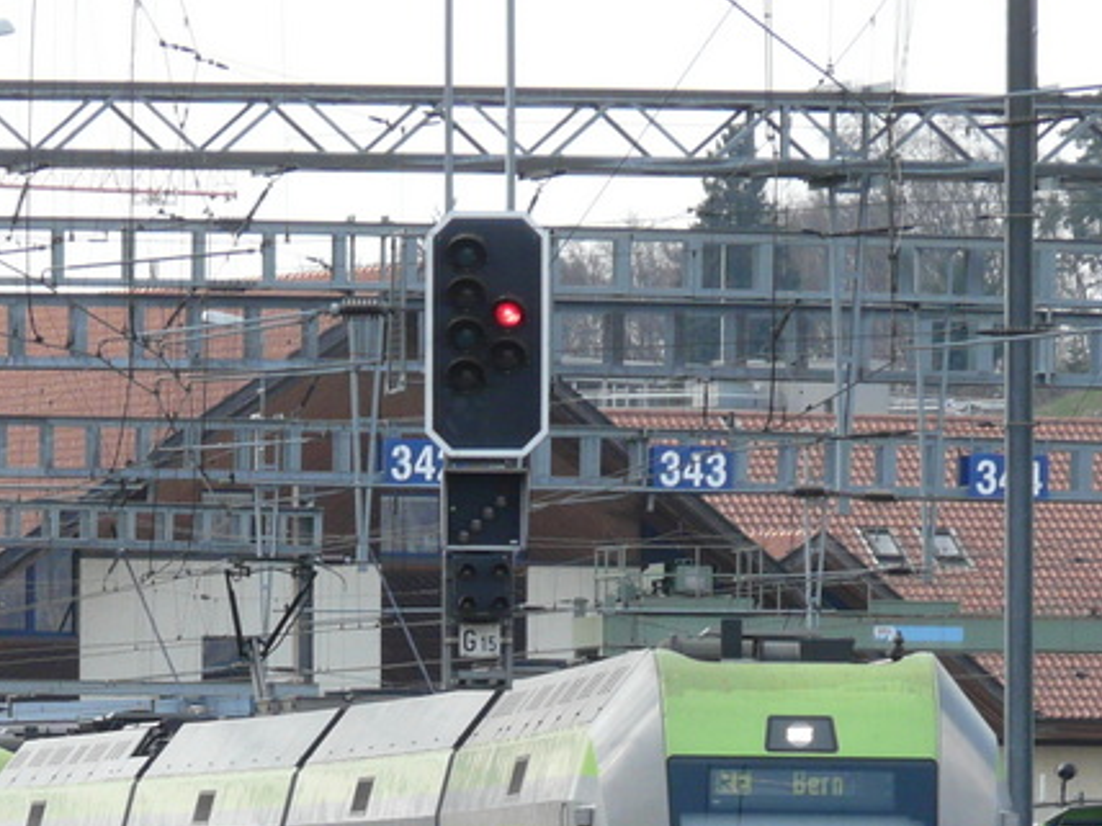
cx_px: 417
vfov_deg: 3.0
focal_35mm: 500
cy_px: 944
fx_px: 15917
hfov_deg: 4.0
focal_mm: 35.2
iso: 125
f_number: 4
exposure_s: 1/320
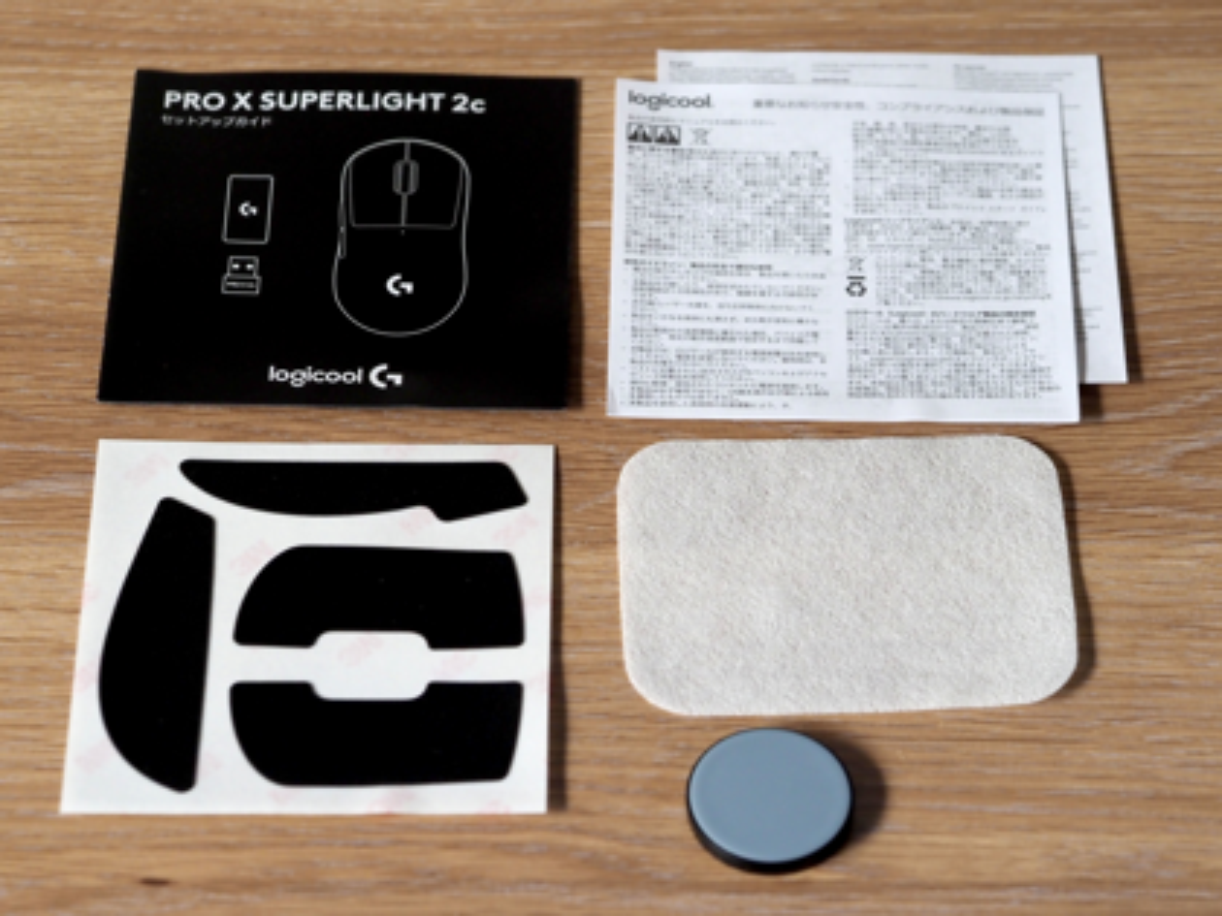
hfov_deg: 16.4
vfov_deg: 12.3
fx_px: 4236
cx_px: 611
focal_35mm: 120
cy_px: 458
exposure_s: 1/125
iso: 800
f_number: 4.5
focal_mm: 60
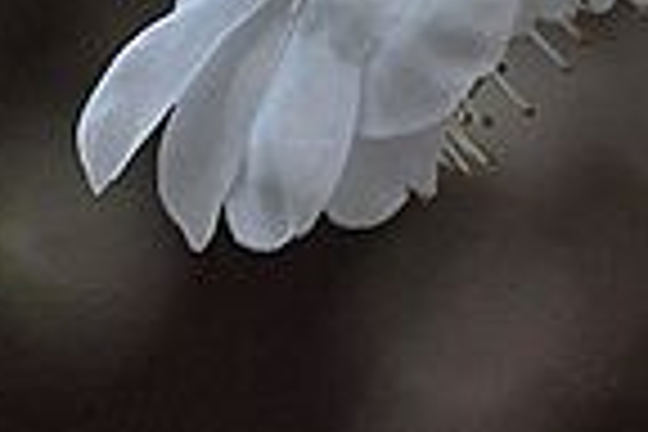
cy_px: -466
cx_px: 1120
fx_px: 44924
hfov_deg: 0.8
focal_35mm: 2496
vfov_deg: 0.6
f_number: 5.6
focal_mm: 300
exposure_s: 1/160
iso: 800
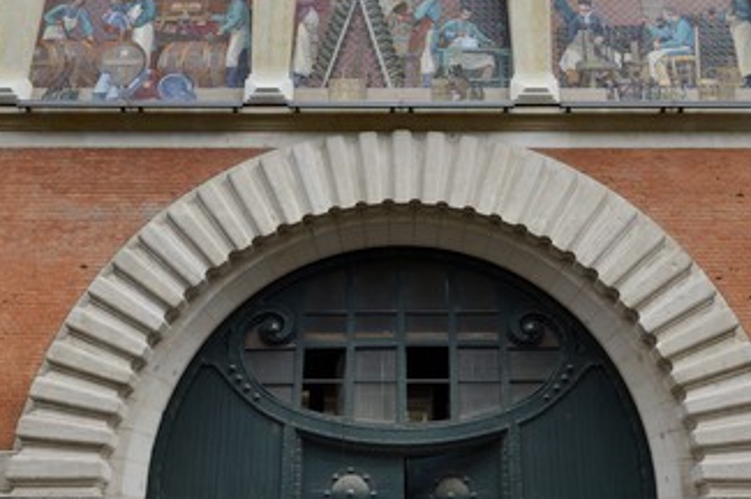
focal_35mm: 44
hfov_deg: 44.5
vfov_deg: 30.3
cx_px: 397
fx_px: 917
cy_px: 189
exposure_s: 1/160
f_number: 9
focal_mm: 34
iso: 200
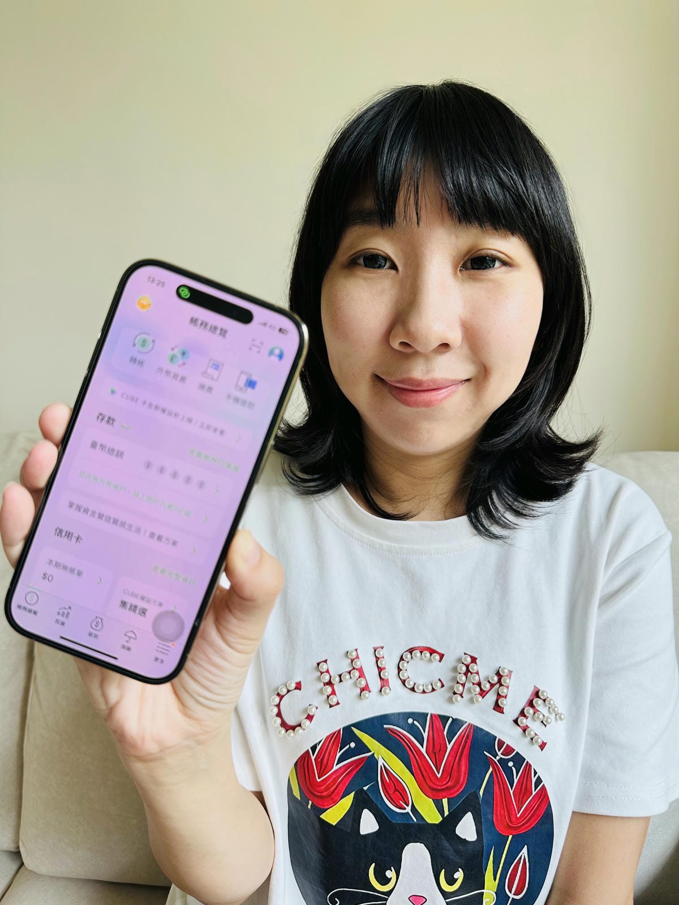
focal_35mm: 24
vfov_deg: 71.6
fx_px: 628
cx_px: 340
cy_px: 452
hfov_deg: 56.8
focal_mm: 6.86
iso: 100
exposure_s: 1/120
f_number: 1.78
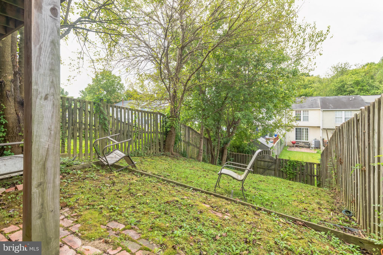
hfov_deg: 93.3
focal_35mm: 17
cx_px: 192
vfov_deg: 70.4
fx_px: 181
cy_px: 128
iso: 400
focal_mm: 17
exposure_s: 1/160
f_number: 8
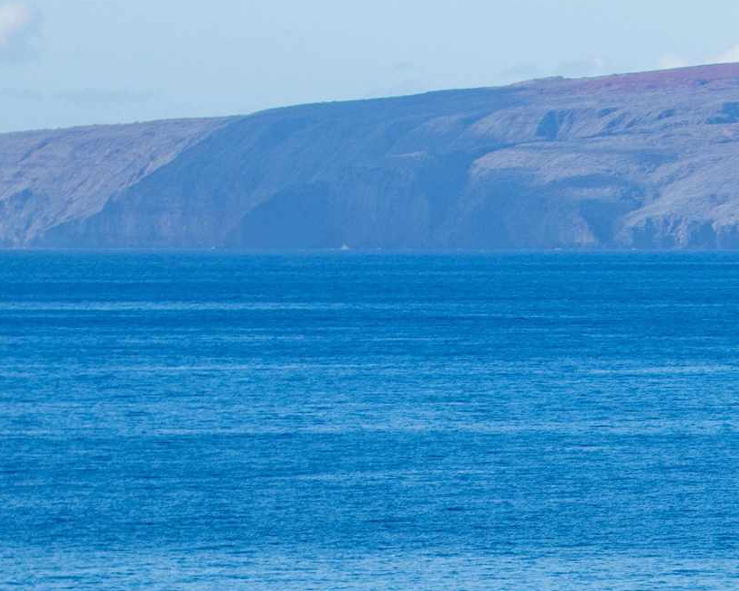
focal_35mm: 425
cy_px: 731
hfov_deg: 4.5
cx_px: 947
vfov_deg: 3.6
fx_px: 9293
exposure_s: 1/250
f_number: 5.6
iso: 100
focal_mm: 58
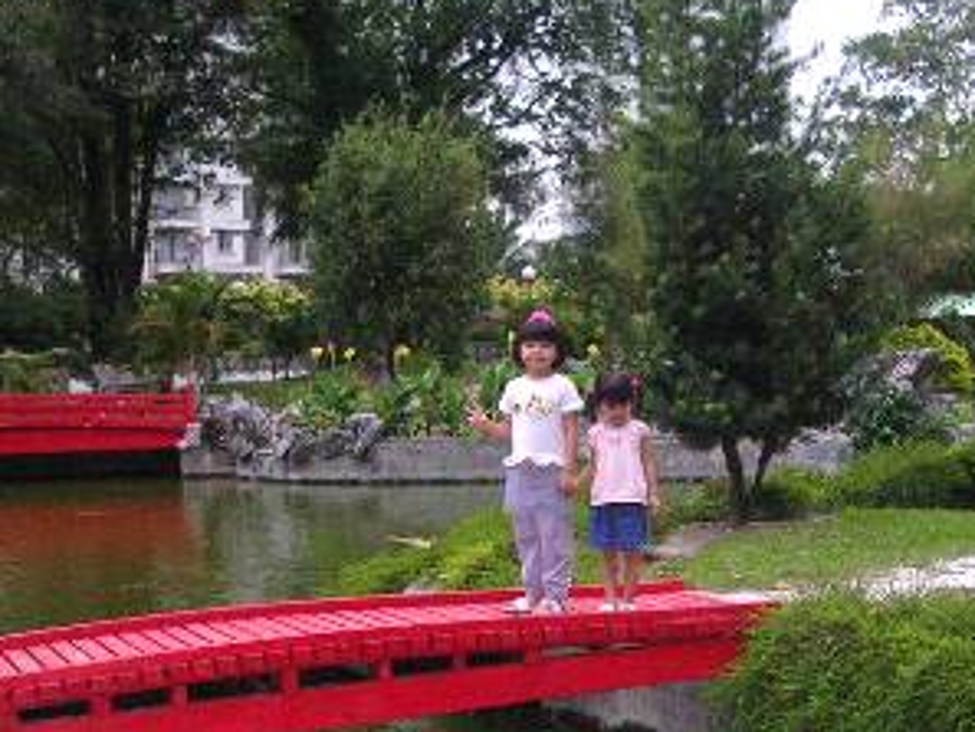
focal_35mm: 64
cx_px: 558
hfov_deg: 30.2
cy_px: 570
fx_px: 1803
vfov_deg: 22.7
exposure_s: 1/60.1
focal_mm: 5.8
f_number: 2.8
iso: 200
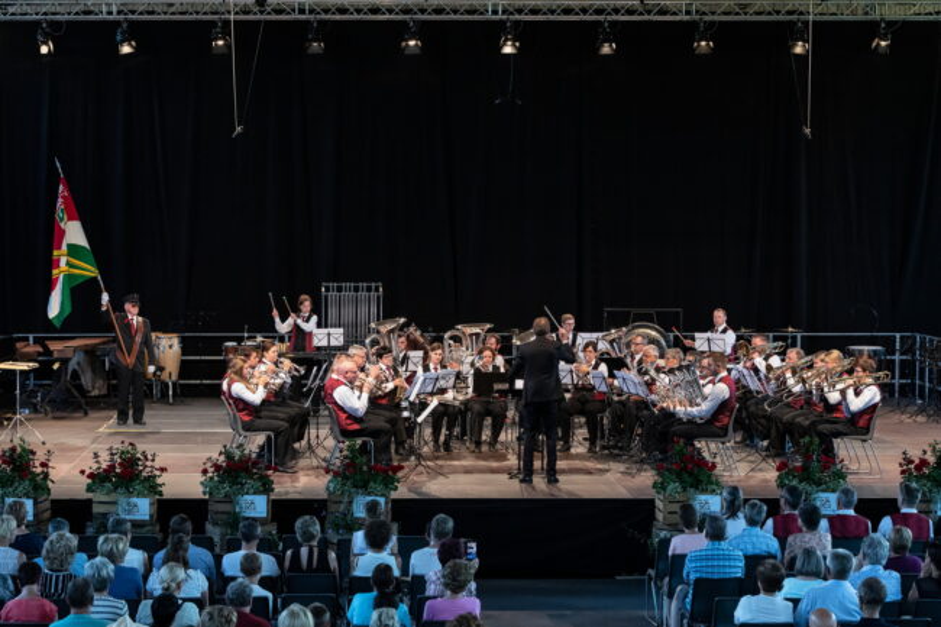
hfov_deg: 26.0
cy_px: 314
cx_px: 470
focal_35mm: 78
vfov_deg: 17.5
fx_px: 2038
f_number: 8
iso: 4000
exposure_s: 1/125
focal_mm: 78
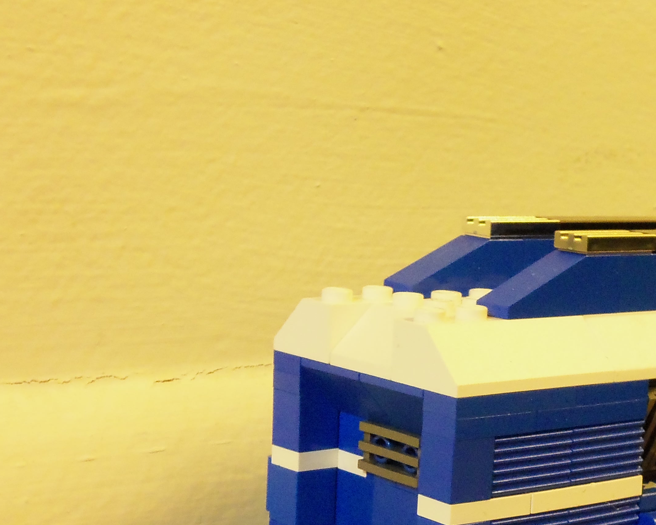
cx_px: 587
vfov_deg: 16.3
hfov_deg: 20.0
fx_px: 1825
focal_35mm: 94
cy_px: 375
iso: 400
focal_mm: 8.7
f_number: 3.8
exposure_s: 1/3.2
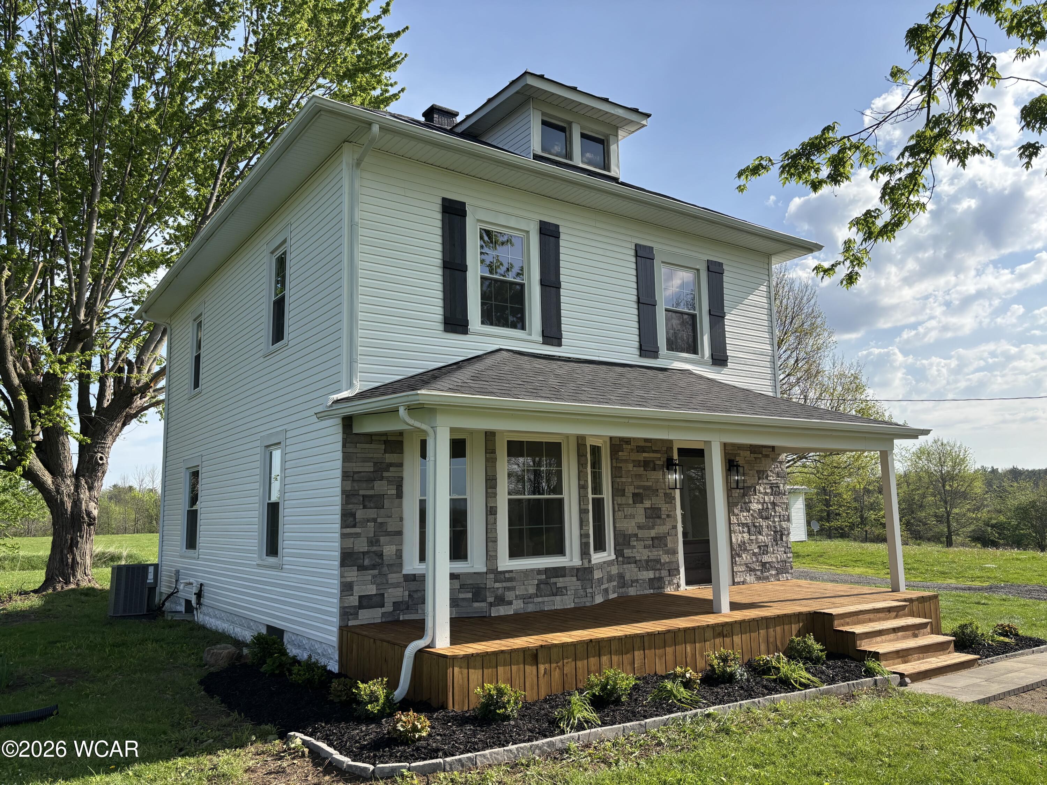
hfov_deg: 67.3
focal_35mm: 26
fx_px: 786
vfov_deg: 53.1
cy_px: 392
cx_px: 524
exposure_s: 1/2451
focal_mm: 5.96
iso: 50
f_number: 1.6
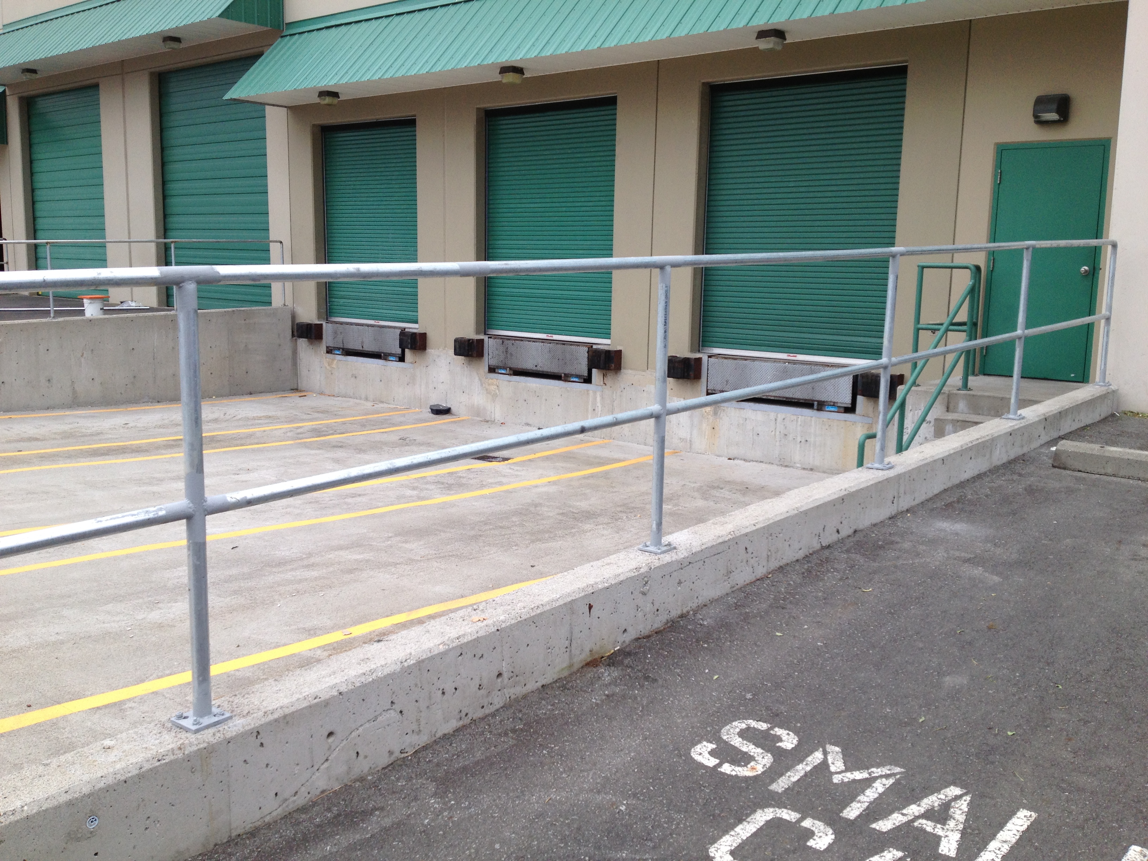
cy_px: 430
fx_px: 1161
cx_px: 574
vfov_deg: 40.7
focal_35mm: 35
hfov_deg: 52.6
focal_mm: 4.28
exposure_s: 1/800
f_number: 2.4
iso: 50
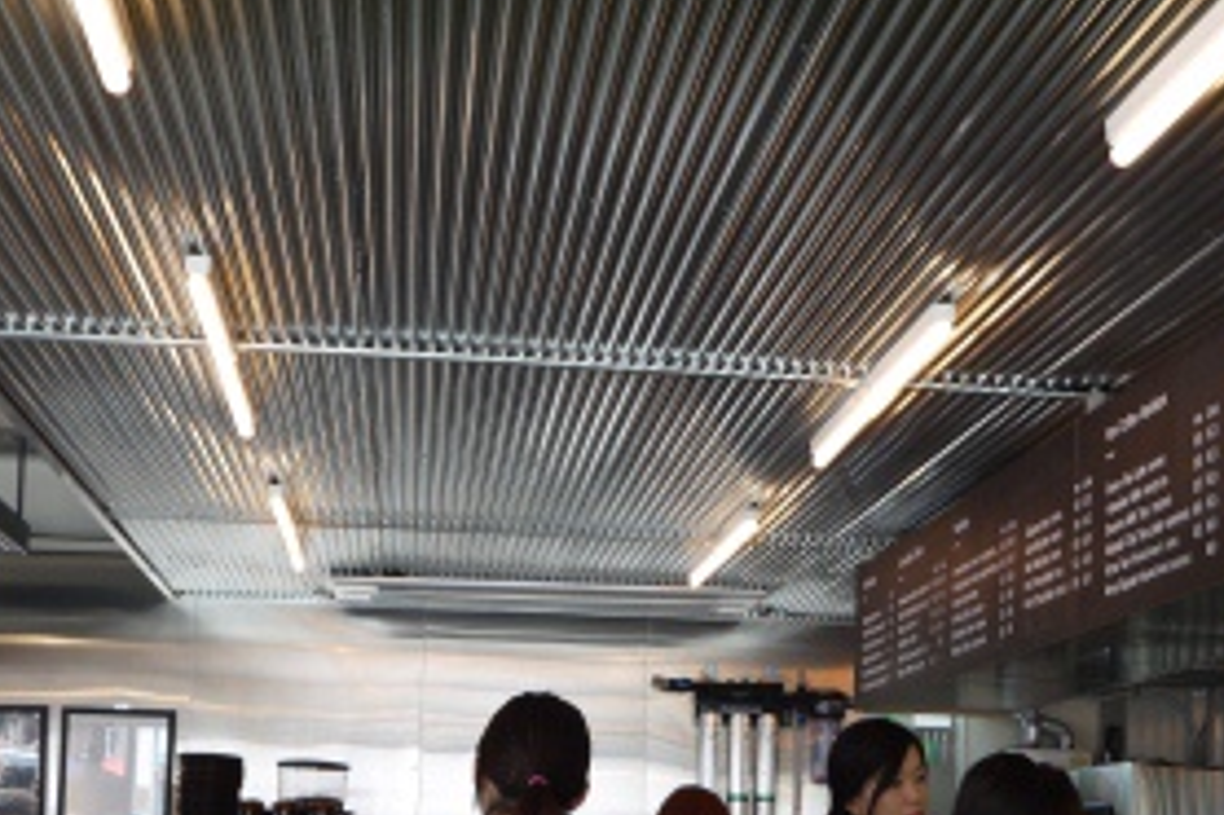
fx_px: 1937
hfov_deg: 35.0
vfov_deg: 23.2
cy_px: 722
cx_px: 726
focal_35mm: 57
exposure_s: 1/60
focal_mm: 17
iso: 250
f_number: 4.2
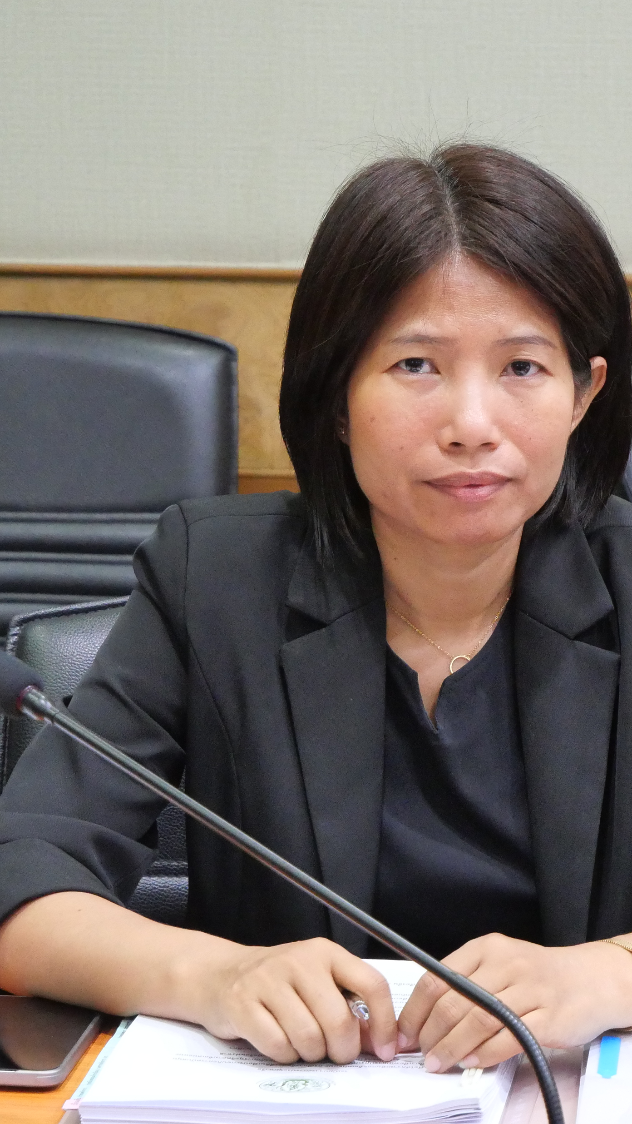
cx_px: 420
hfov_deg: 7.5
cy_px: 563
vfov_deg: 13.3
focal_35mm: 162
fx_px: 4825
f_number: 5.6
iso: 3200
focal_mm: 50
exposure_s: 1/30
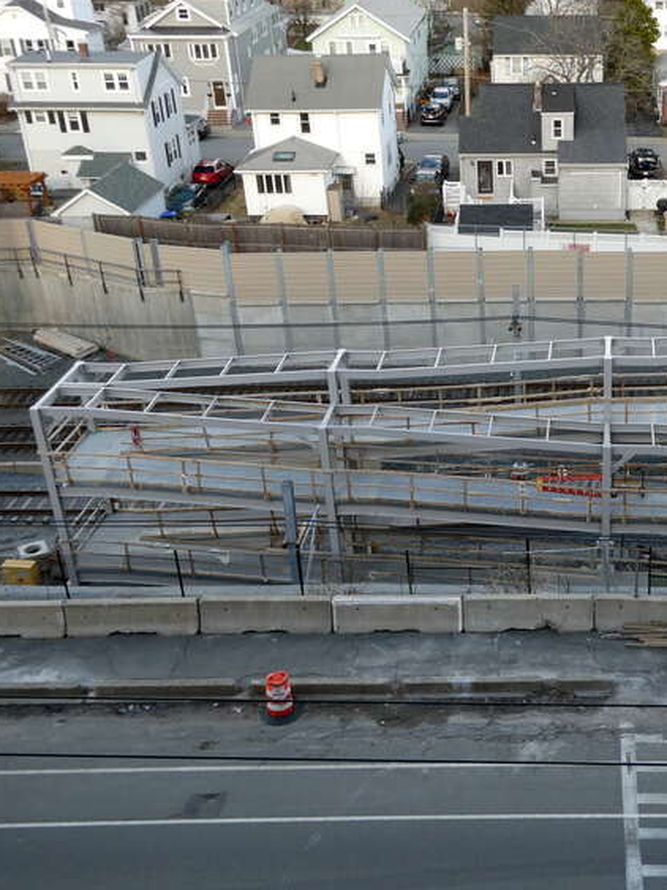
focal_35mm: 45
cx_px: 548
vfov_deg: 42.1
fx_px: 1157
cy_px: 449
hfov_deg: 31.2
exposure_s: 1/160
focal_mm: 5.8
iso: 80
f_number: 3.6
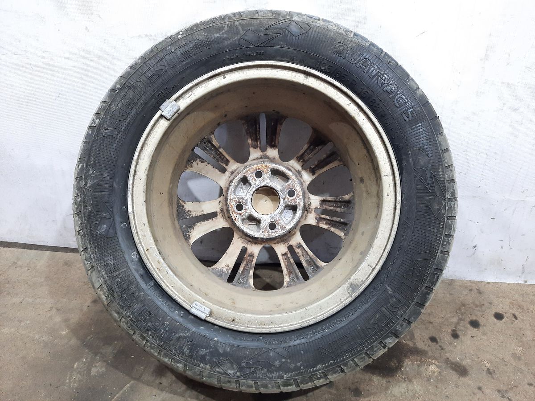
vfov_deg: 54.9
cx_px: 268
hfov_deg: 69.4
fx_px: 386
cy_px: 200
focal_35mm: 25
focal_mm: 4.6
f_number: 2
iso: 320
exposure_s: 1/50
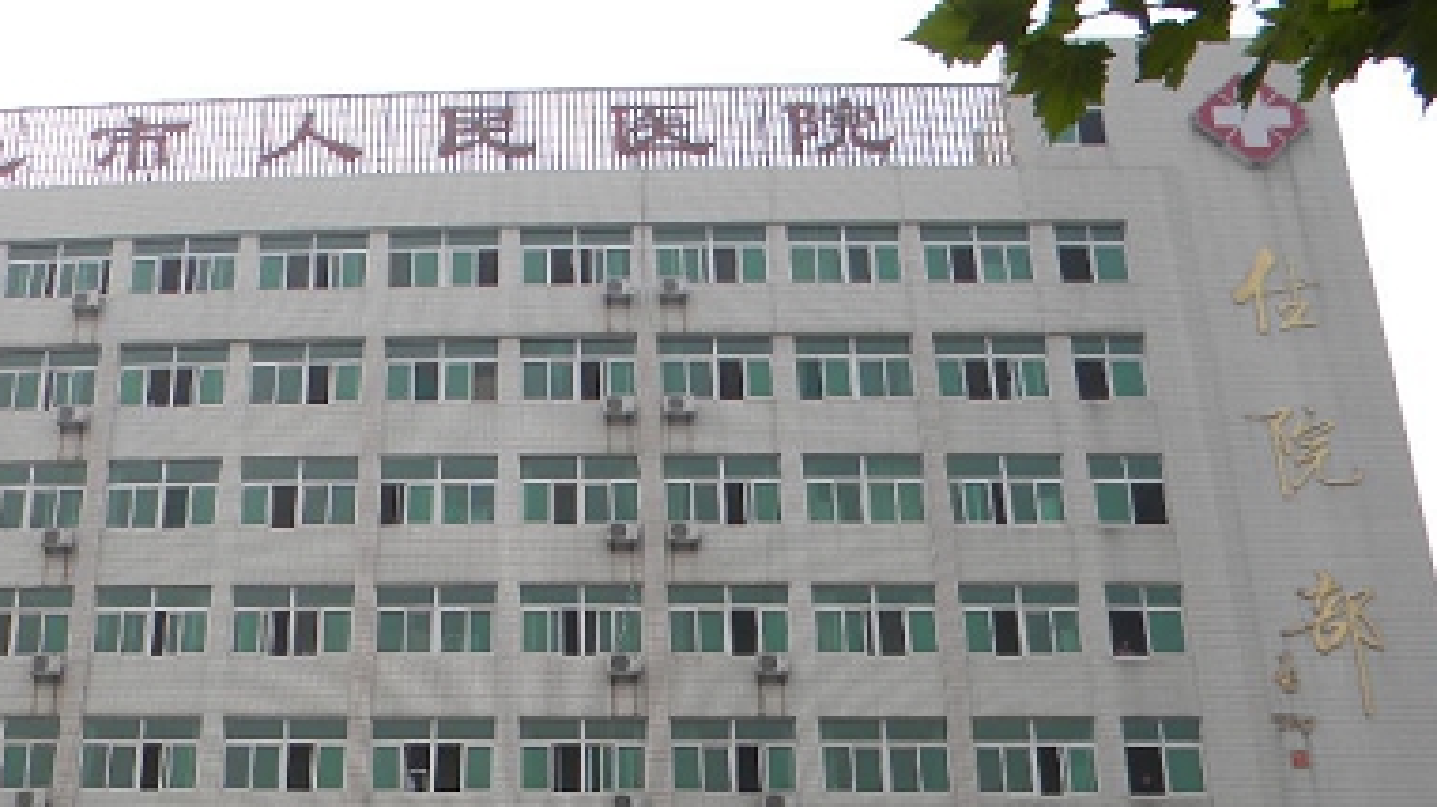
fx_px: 1828
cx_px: 328
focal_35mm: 48
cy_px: 686
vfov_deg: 24.4
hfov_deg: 41.4
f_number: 7
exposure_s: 1/226
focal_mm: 5
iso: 80
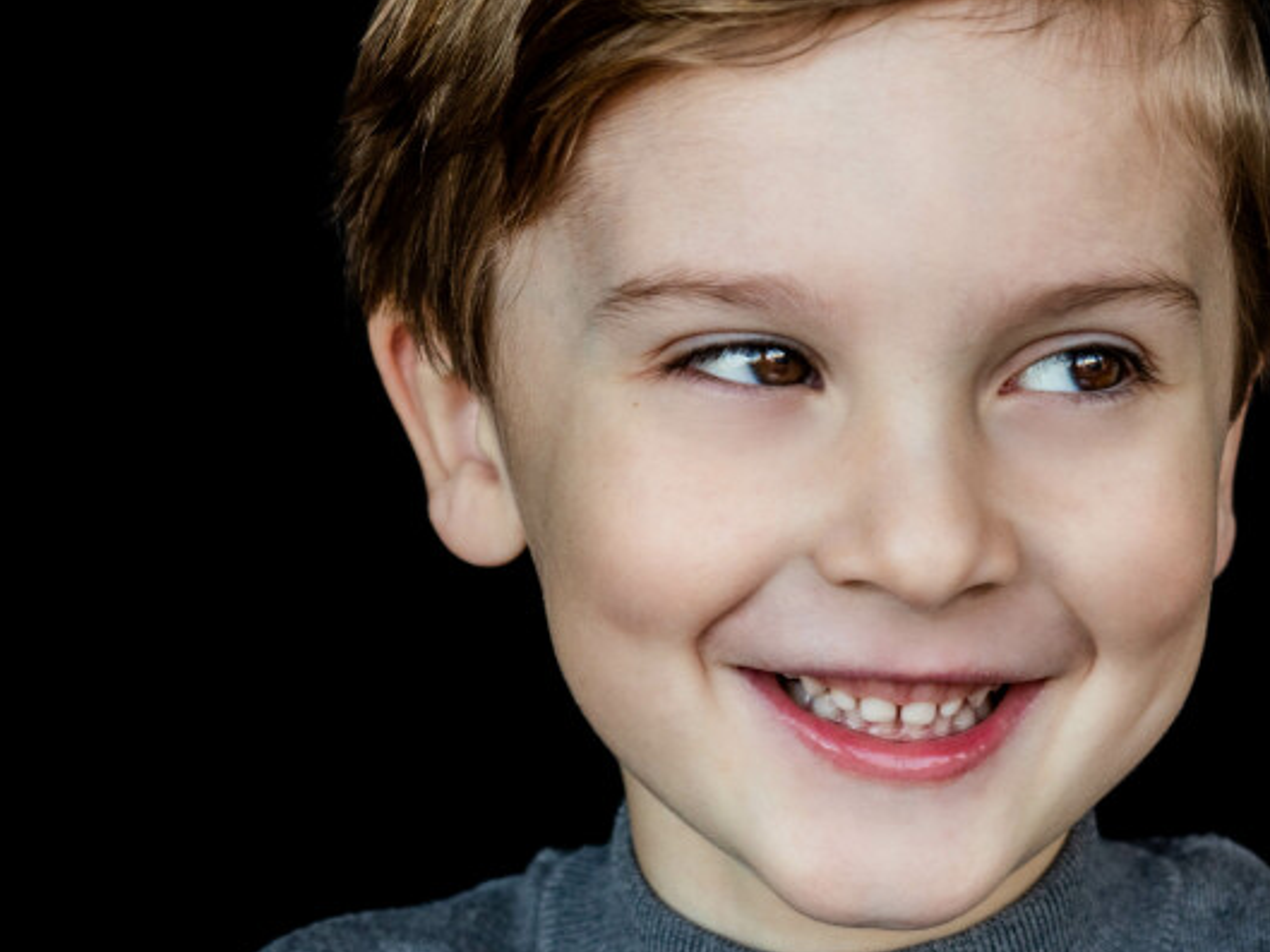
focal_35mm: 121
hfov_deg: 16.3
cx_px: 775
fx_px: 4440
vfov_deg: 12.3
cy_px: 470
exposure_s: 1/200
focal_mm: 40
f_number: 3.2
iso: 200
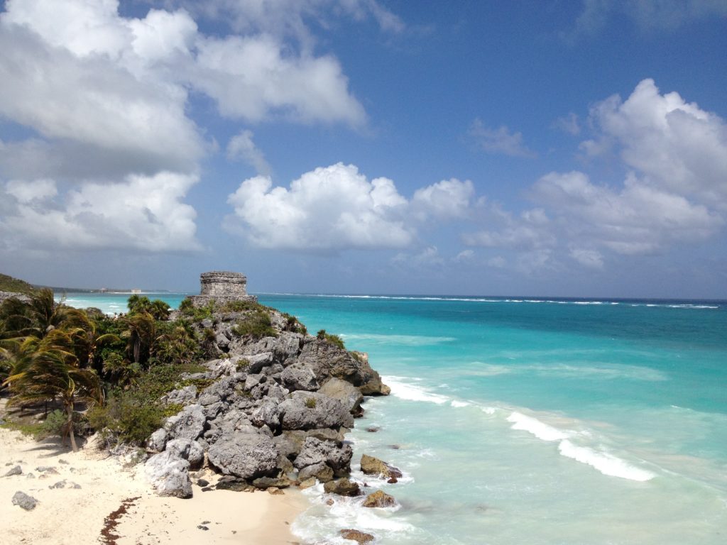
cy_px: 272
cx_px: 364
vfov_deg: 40.7
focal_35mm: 35
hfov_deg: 52.6
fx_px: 735
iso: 64
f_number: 2.4
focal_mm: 4.28
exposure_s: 1/3953
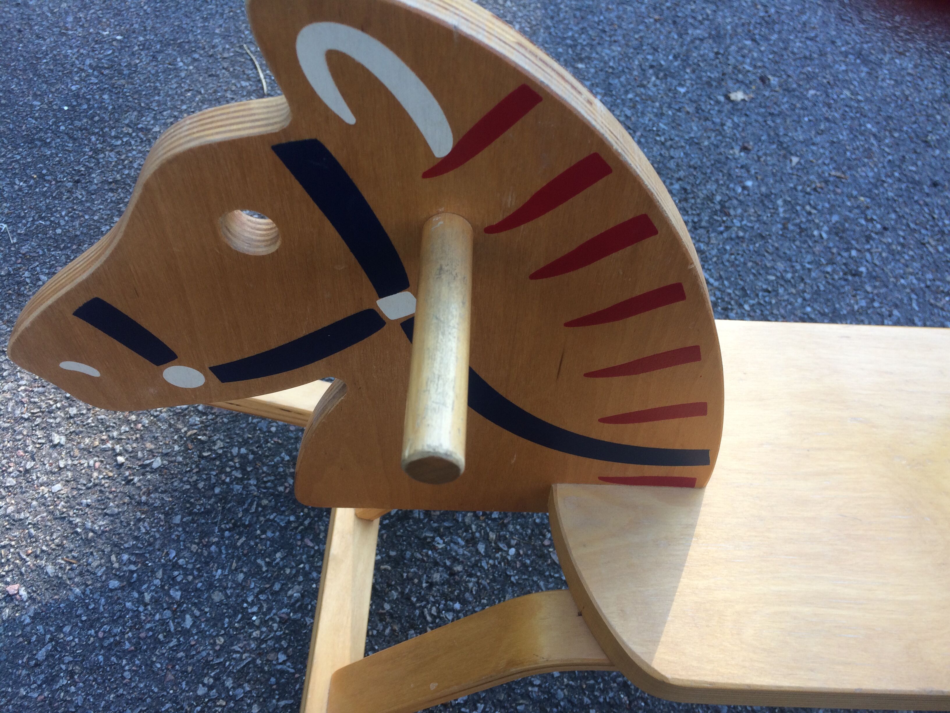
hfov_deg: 61.7
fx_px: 796
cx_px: 475
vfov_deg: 48.2
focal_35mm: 29
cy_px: 356
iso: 32
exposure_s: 1/125
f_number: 2.2
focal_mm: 4.15
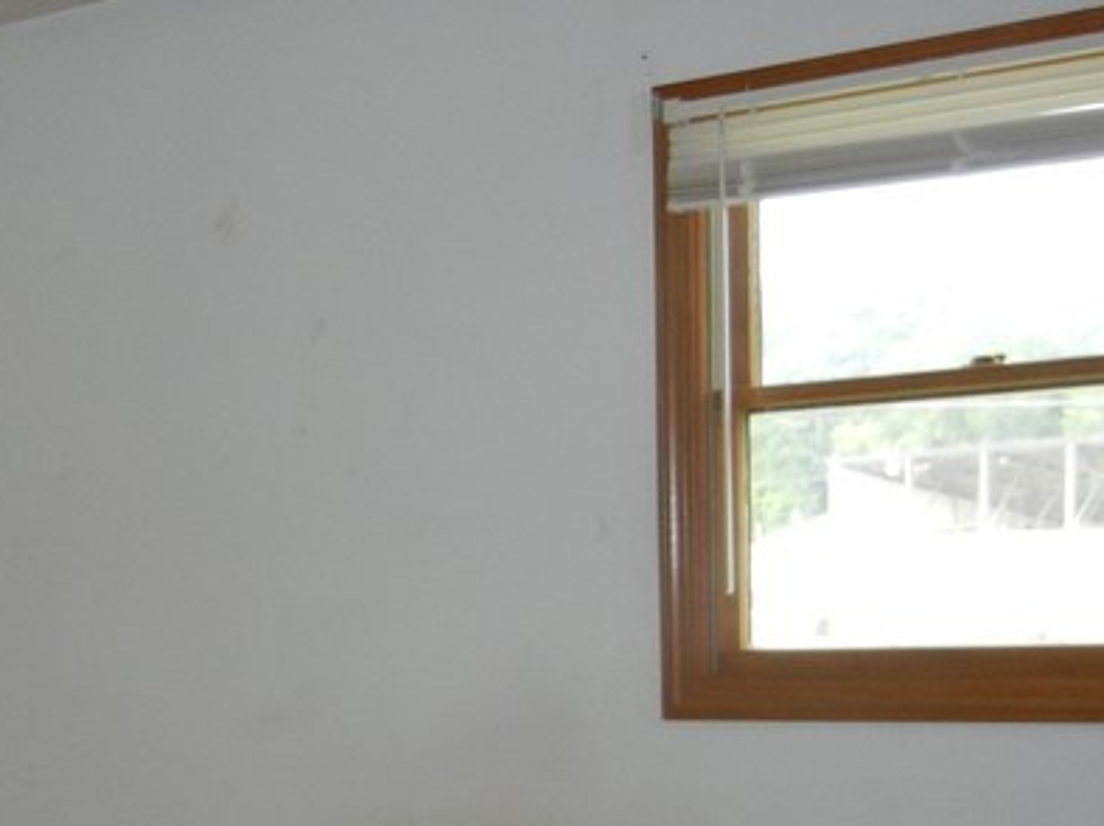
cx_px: -62
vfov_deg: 18.3
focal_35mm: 78
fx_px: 2486
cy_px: 874
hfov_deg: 23.7
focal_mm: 5.4
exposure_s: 1/30
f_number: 3.5
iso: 200
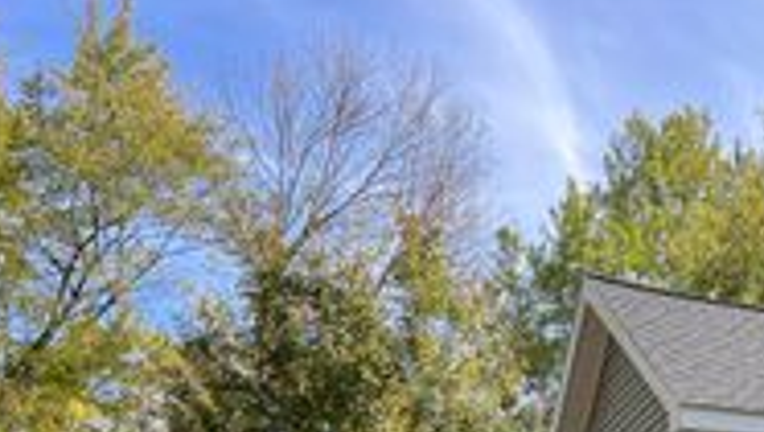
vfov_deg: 14.8
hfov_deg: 25.8
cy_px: 656
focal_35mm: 76
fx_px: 1541
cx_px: 838
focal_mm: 5.7
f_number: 1.5
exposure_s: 1/718
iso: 50
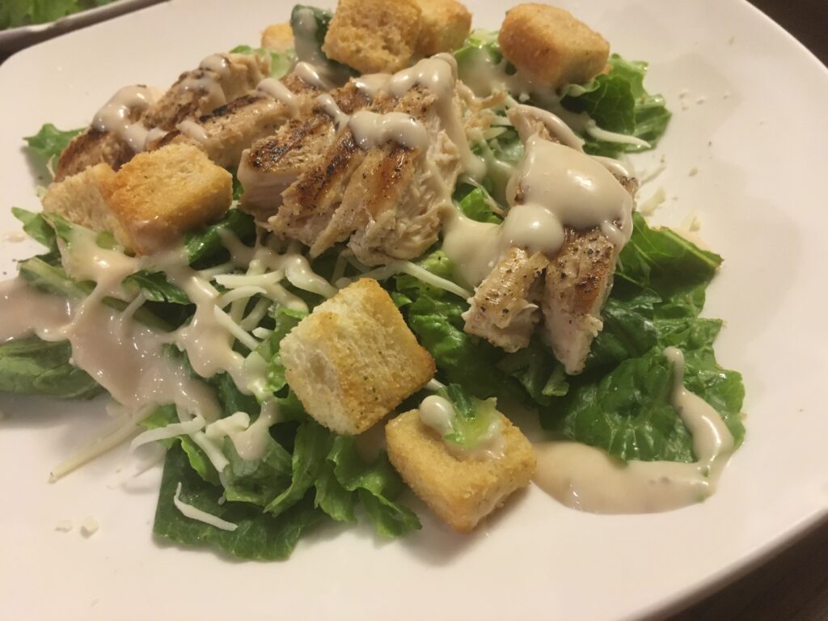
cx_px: 414
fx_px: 694
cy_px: 310
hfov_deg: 61.7
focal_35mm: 29
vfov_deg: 48.2
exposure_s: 1/20
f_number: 2.2
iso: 200
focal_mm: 4.2
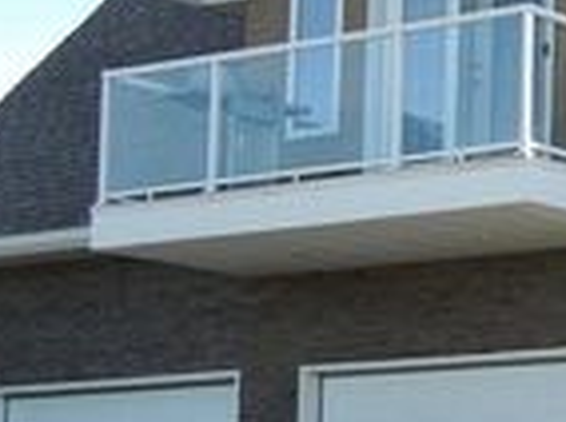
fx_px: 2710
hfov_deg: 11.6
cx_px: 713
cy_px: 189
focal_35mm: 166
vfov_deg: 8.9
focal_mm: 8.3
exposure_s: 1/400
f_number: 3.5
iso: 100
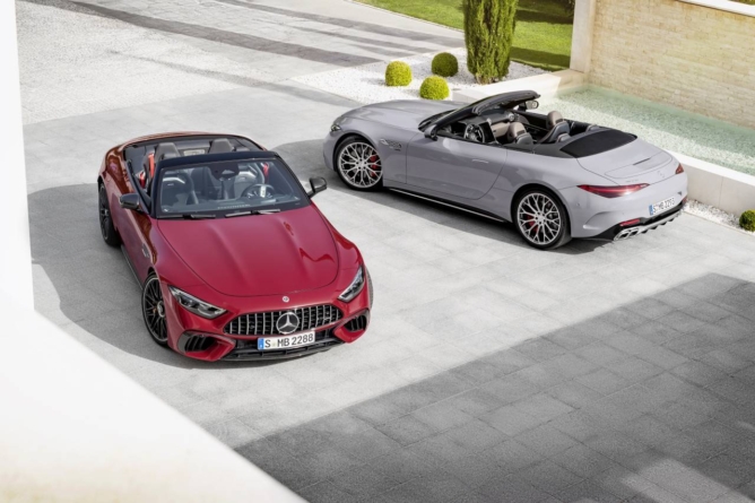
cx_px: 378
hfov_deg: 32.4
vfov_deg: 21.9
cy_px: 252
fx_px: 1300
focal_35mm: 62
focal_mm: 62
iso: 100
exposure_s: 1/100
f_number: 11
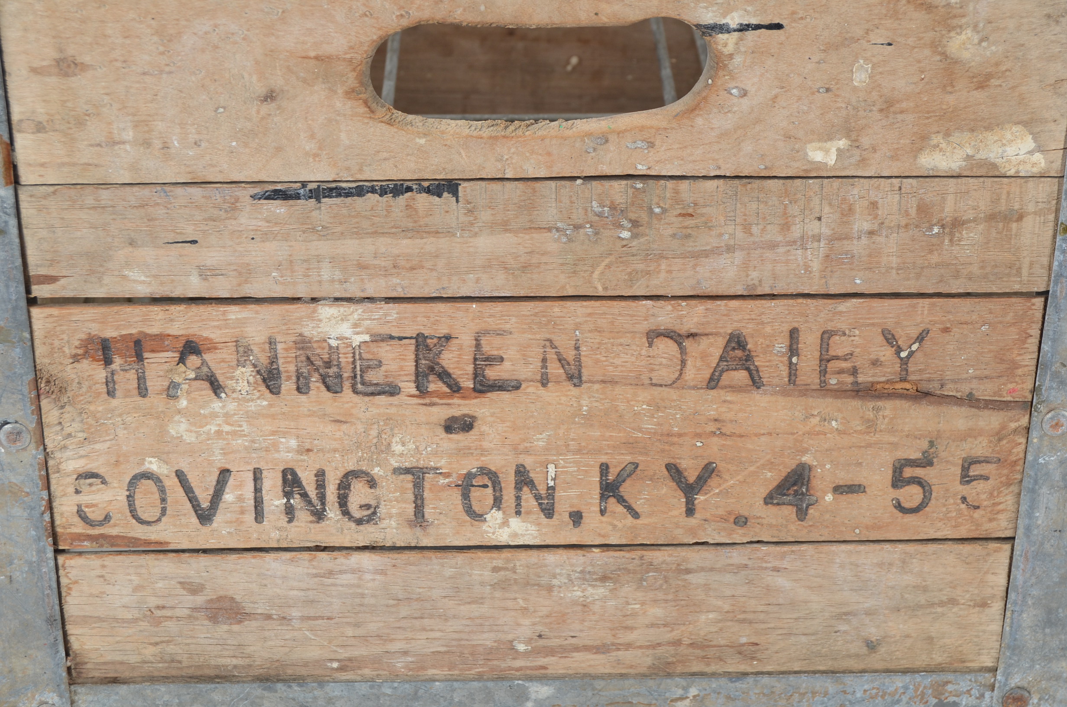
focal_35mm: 72
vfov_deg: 18.8
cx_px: 534
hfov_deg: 28.1
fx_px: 2130
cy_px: 354
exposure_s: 1/160
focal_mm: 48
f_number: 8
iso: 250
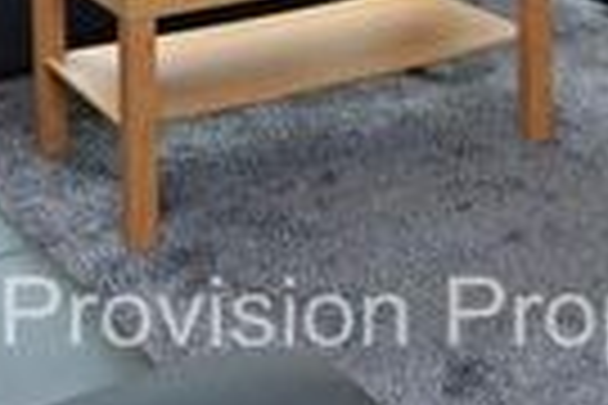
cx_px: 572
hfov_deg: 25.0
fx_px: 1317
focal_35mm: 78
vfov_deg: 15.7
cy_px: -248
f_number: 4.8
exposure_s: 1/90
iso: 400
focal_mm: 10
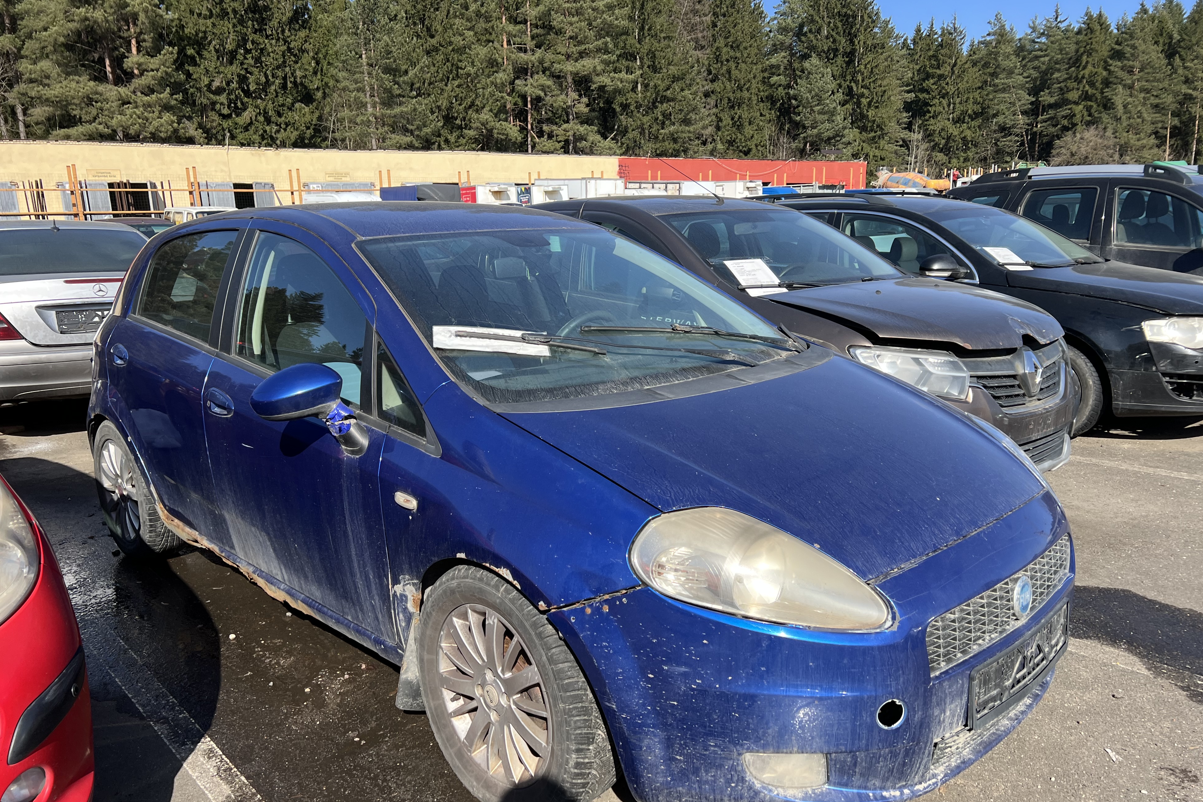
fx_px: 936
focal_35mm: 28
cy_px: 452
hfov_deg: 65.5
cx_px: 606
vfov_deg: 46.3
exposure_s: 1/2008
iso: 50
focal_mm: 5.7
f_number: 1.5
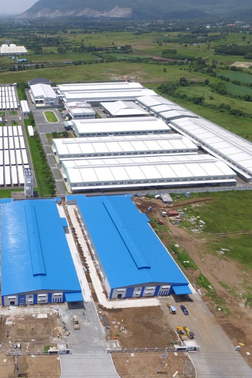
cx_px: 21
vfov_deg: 65.5
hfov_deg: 42.3
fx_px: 294
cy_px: 189
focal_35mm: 28
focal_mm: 3.61
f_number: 2.8
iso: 100
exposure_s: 1/1337
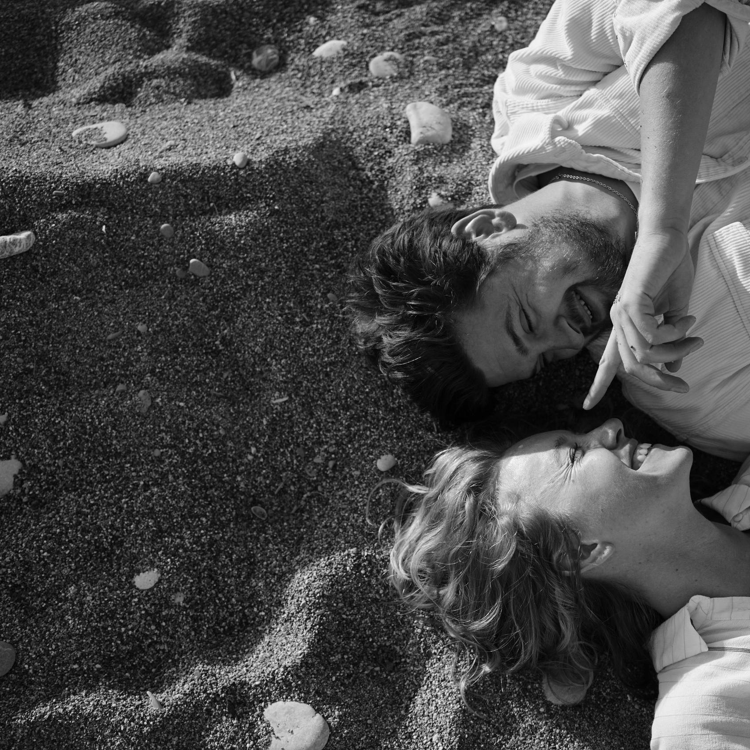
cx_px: 528
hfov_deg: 37.0
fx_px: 1103
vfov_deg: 37.6
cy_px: 373
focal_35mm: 45
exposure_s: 1/1600
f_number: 2.8
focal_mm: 35
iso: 100
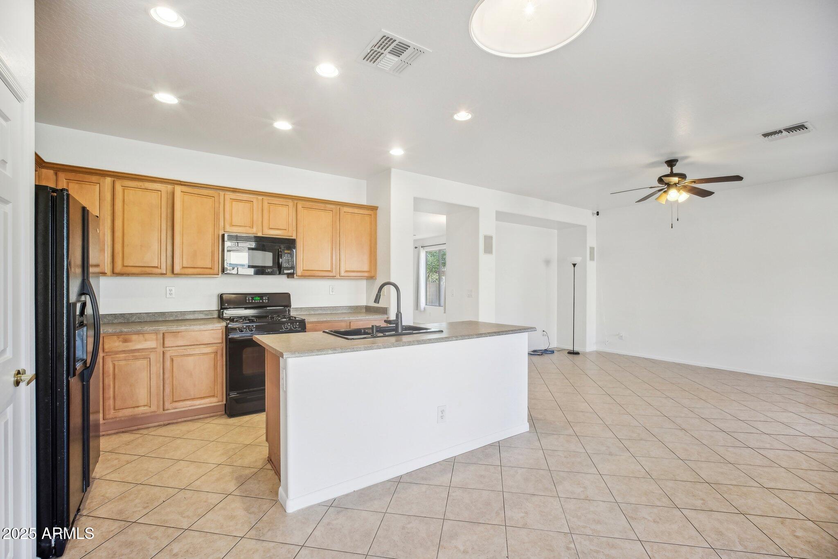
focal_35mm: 15
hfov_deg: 100.4
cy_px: 280
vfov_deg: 77.3
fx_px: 349
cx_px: 419
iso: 400
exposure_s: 1/13
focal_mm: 10
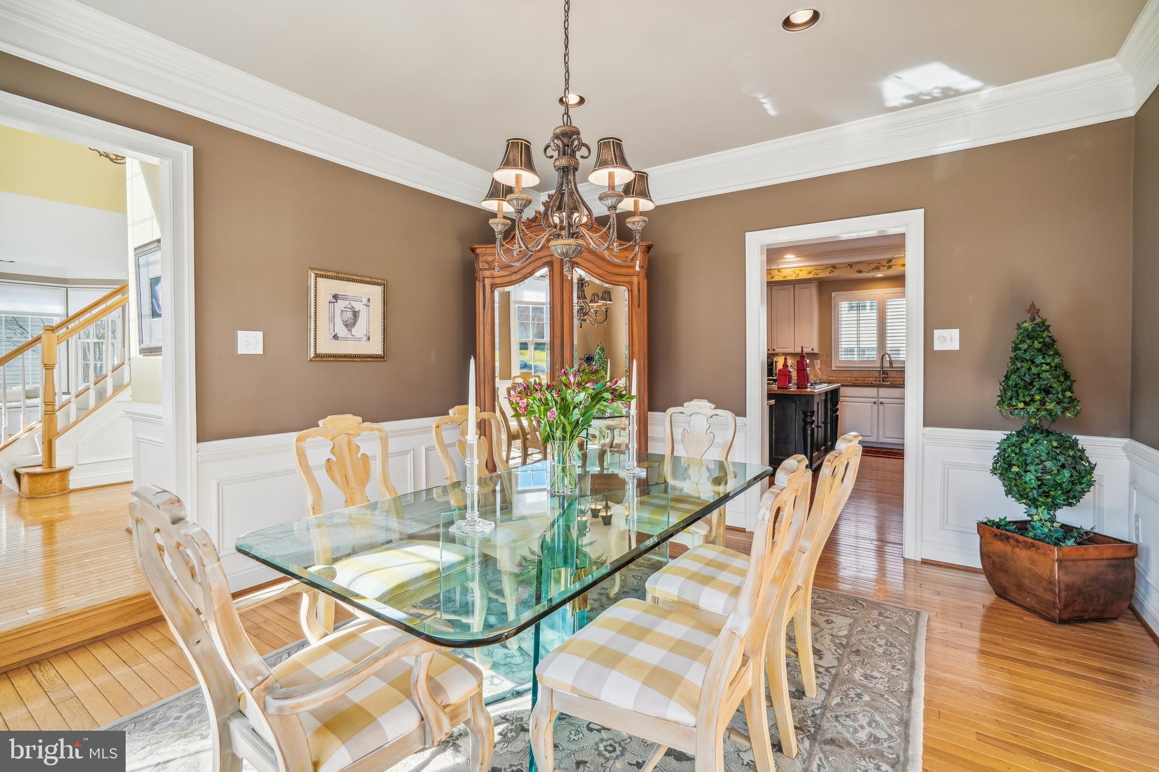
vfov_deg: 73.7
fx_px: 515
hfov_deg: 96.7
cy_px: 386
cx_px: 580
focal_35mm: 16
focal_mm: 16
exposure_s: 1/8
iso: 100
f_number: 8
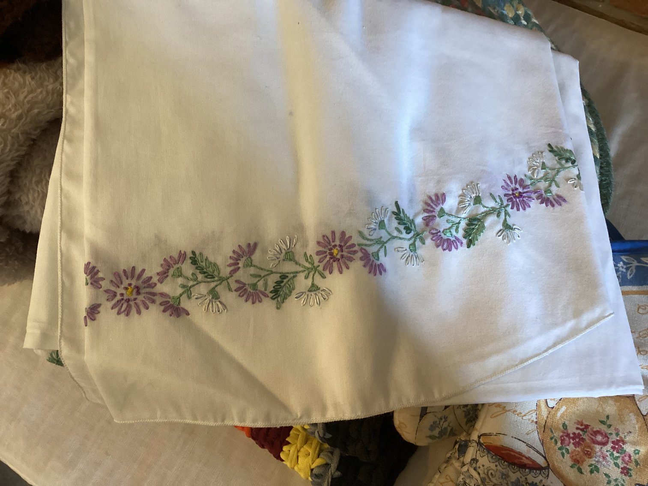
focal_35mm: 31
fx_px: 580
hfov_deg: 58.3
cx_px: 324
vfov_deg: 45.4
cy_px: 243
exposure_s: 1/50
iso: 160
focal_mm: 3.3
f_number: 2.4
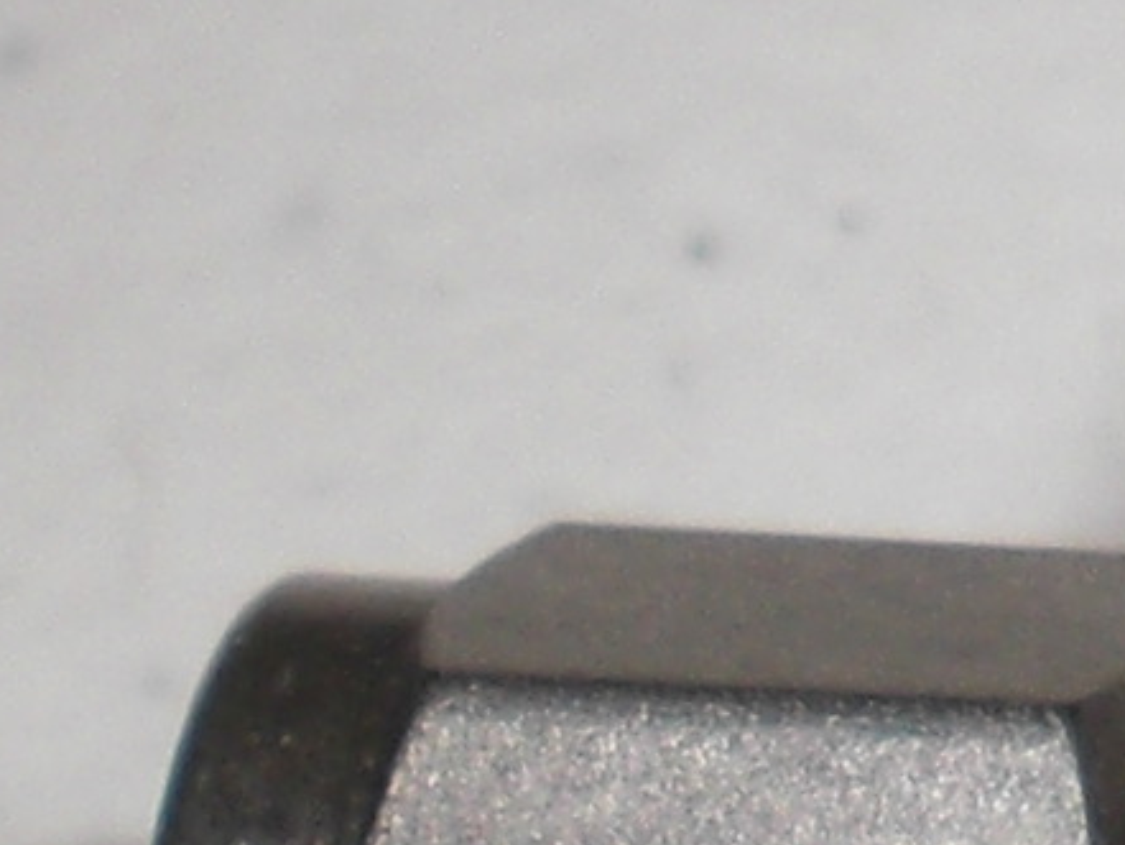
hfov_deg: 6.8
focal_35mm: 281
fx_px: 9135
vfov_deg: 5.3
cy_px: 467
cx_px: 2304
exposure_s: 1/60
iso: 64
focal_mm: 6.3
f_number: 5.6
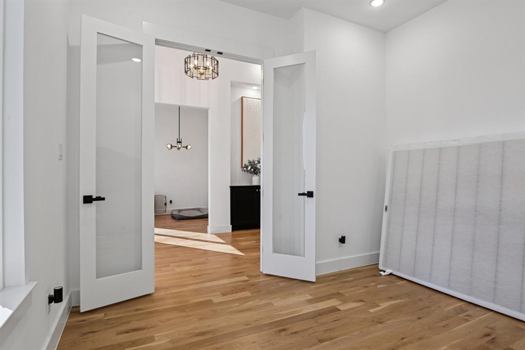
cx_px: 262
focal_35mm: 19
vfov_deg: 64.5
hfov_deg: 86.9
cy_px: 175
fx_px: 277
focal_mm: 19
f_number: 8
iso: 400
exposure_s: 1/40
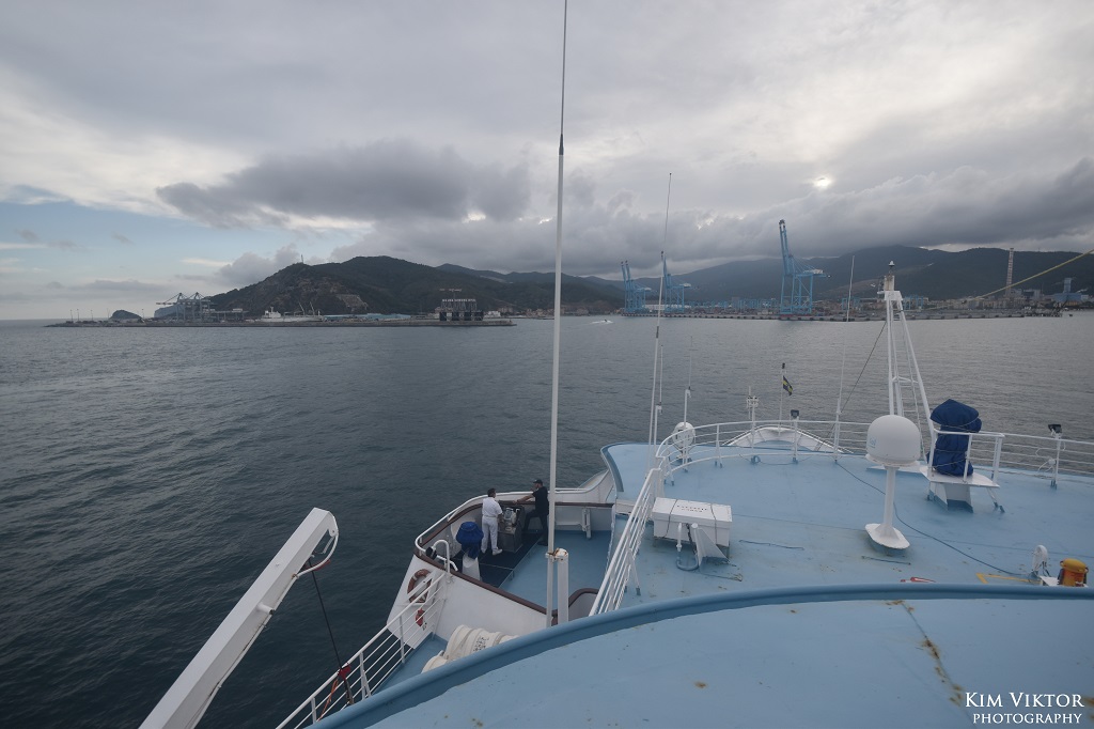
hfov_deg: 61.9
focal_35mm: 30
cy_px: 364
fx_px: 911
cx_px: 547
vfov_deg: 43.6
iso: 200
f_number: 9
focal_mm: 20
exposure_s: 1/320
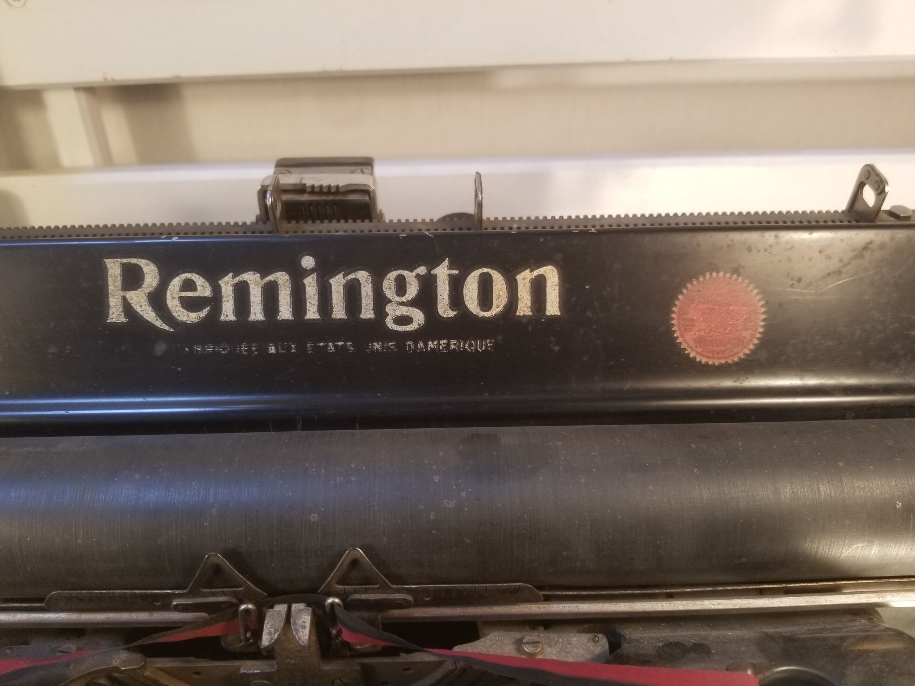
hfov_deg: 67.3
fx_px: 687
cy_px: 343
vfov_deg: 53.1
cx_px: 458
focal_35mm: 26
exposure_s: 1/100
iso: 100
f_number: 1.7
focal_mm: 4.25
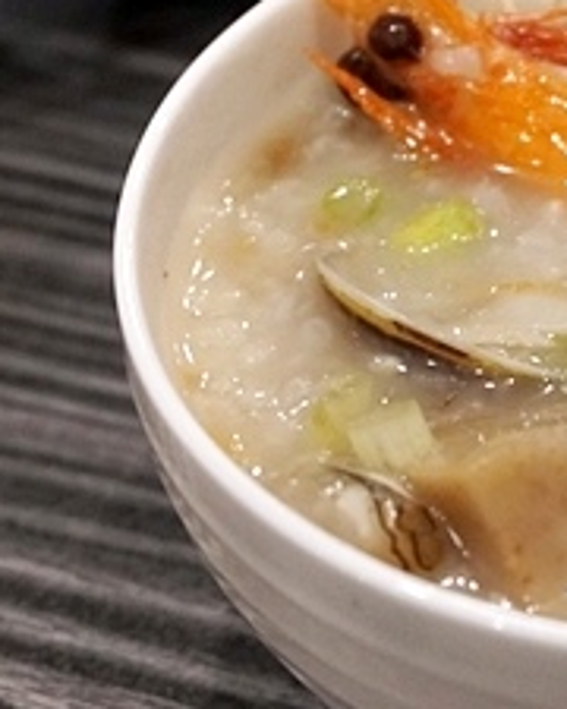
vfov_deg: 17.1
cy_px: 269
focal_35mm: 112
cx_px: 658
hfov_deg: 13.4
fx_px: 2355
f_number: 4.5
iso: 1250
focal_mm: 29
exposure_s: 1/60
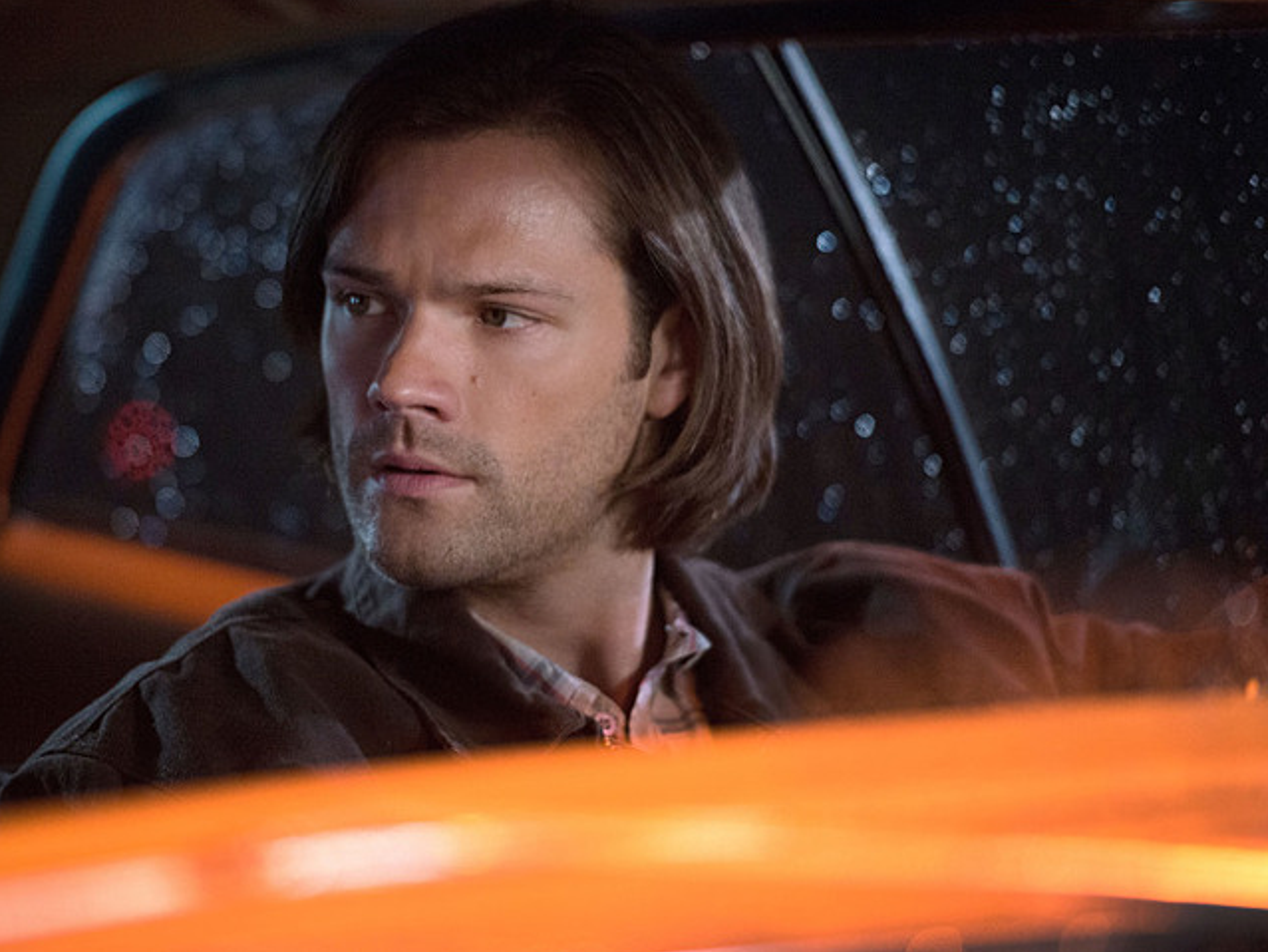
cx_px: 501
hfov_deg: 8.4
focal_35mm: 235
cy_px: 447
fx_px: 8611
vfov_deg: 6.3
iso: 3200
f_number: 2.8
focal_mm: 200
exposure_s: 1/80
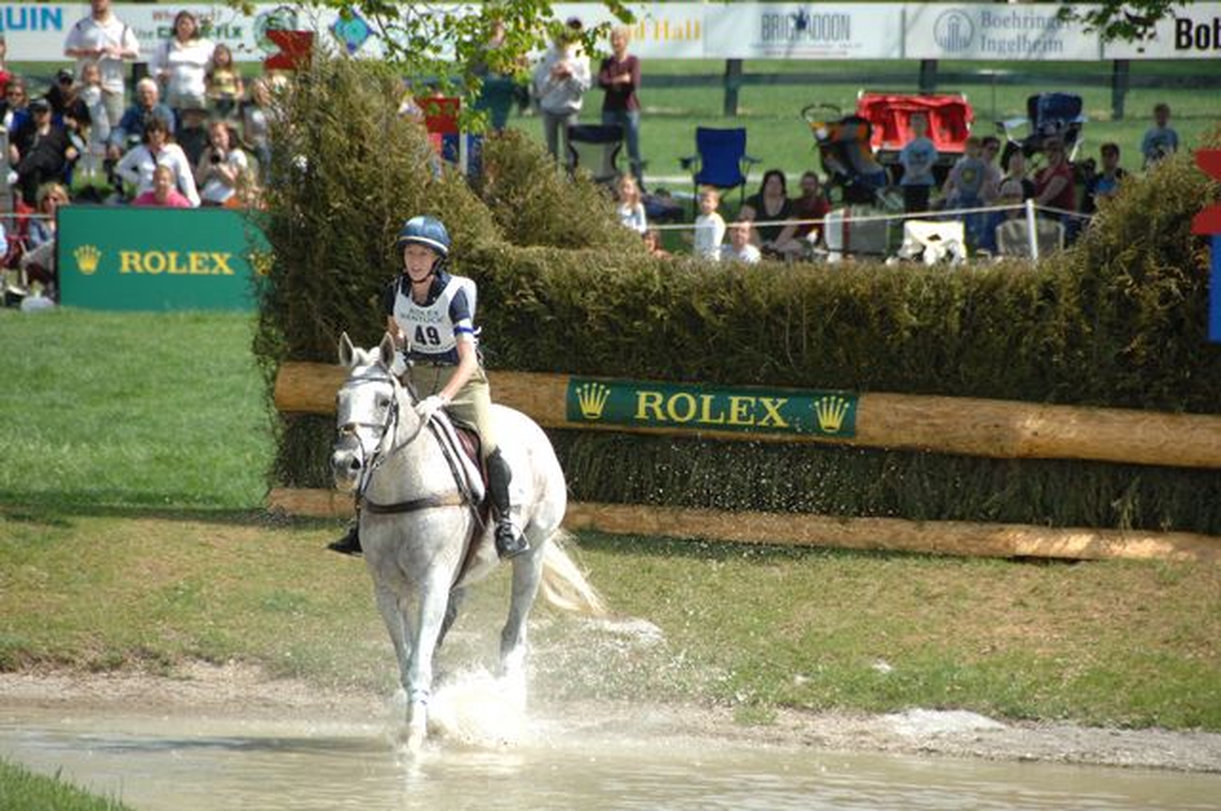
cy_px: 406
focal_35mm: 300
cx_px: 610
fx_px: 10162
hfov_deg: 6.9
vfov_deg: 4.6
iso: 500
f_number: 5.6
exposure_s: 1/1000
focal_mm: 200
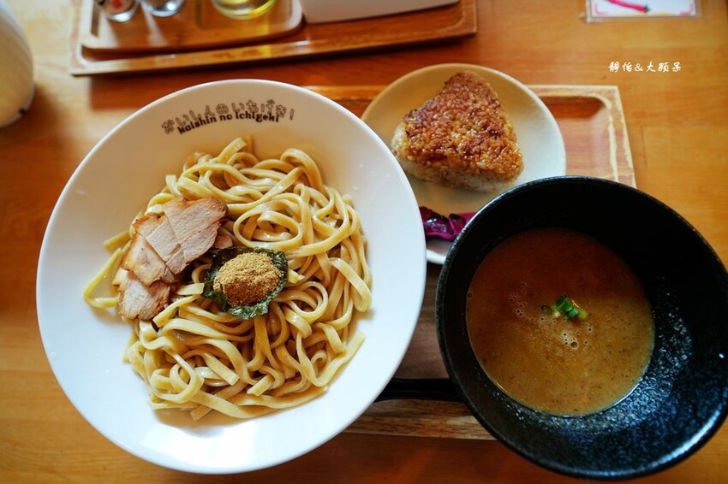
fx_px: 384
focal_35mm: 19
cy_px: 242
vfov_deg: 64.5
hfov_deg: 86.9
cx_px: 364
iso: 200
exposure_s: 1/30
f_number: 2.8
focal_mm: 19
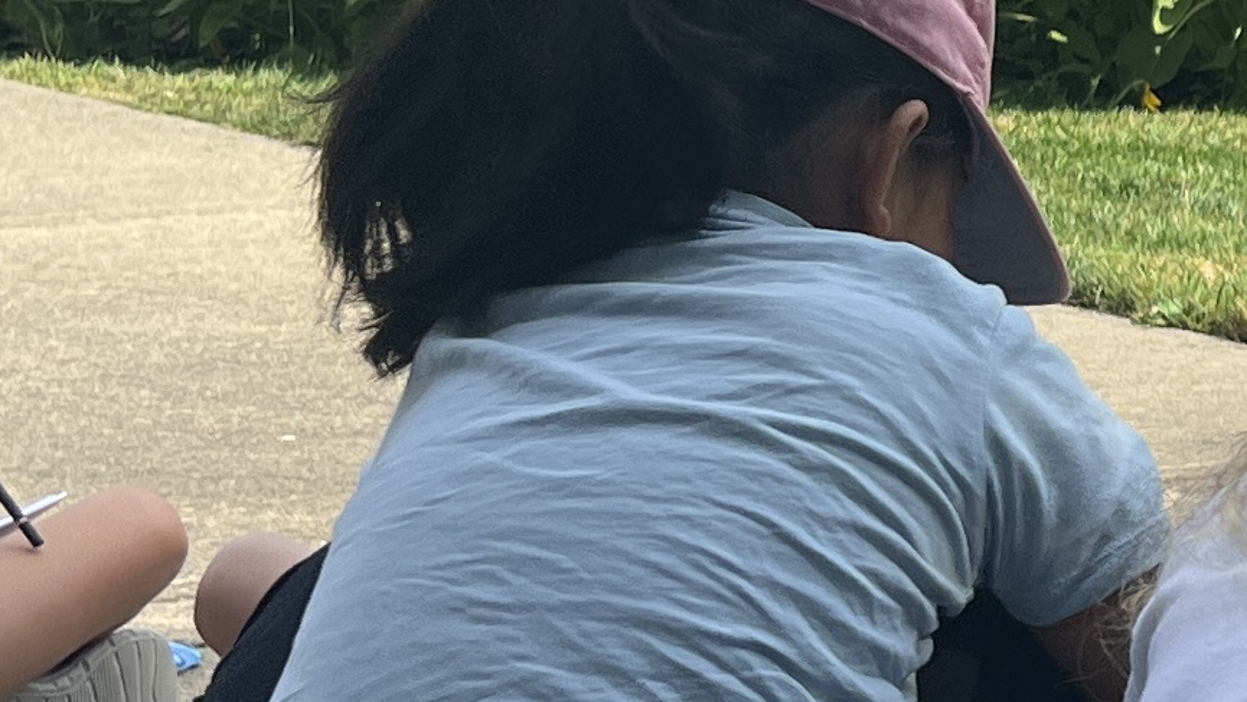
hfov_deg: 15.1
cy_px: 128
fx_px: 4366
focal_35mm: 132
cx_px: 1873
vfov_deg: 9.2
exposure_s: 1/1531
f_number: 1.5
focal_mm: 5.7
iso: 50
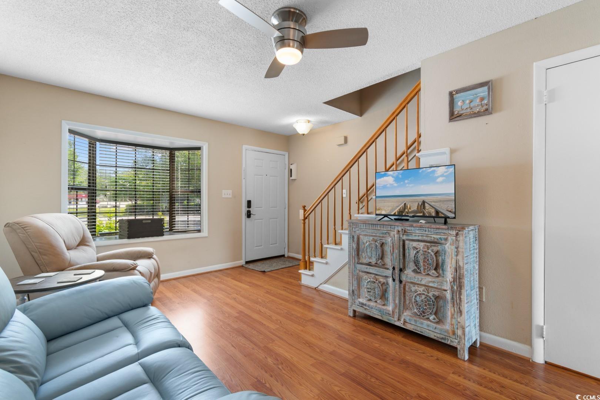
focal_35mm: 15
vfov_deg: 77.3
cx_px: 300
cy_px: 200
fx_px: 250
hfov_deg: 100.4
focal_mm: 10
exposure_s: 1/6
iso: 100
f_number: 4.5
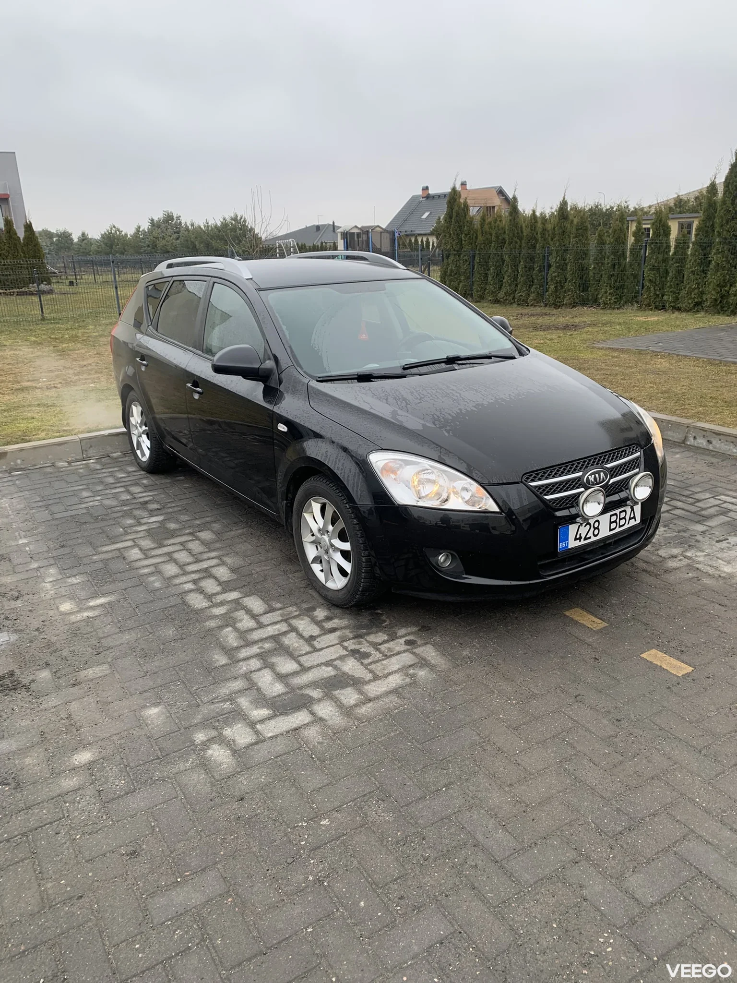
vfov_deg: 67.3
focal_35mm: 26
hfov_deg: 53.1
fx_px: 738
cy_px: 492
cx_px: 368
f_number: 1.8
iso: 25
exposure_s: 1/121
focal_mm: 4.25
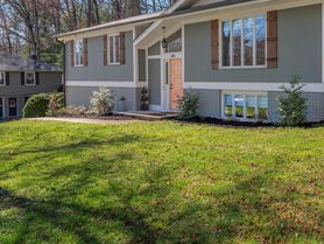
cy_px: 54
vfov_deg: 36.7
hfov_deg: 46.9
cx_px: 249
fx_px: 356
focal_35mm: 38
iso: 320
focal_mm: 22
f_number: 7.1
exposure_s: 1/1250
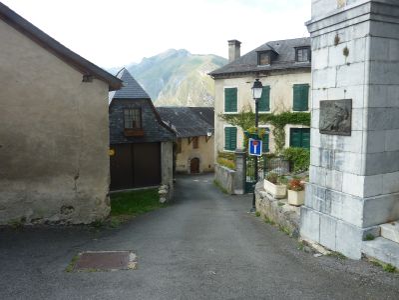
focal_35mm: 25
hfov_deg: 69.4
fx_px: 288
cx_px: 200
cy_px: 150
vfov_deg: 54.9
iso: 80
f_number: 4
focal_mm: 4.1
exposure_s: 1/200
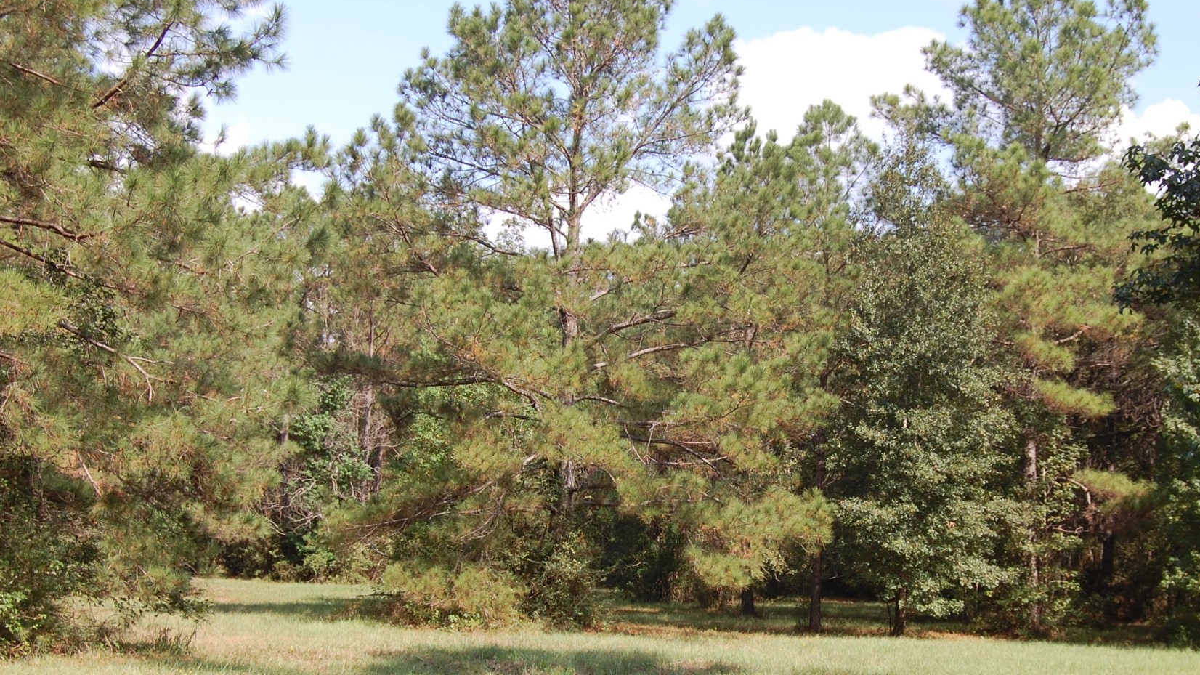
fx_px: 1973
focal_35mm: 62
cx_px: 685
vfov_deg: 19.3
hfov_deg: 33.8
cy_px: 474
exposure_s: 1/250
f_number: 8
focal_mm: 30
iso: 200
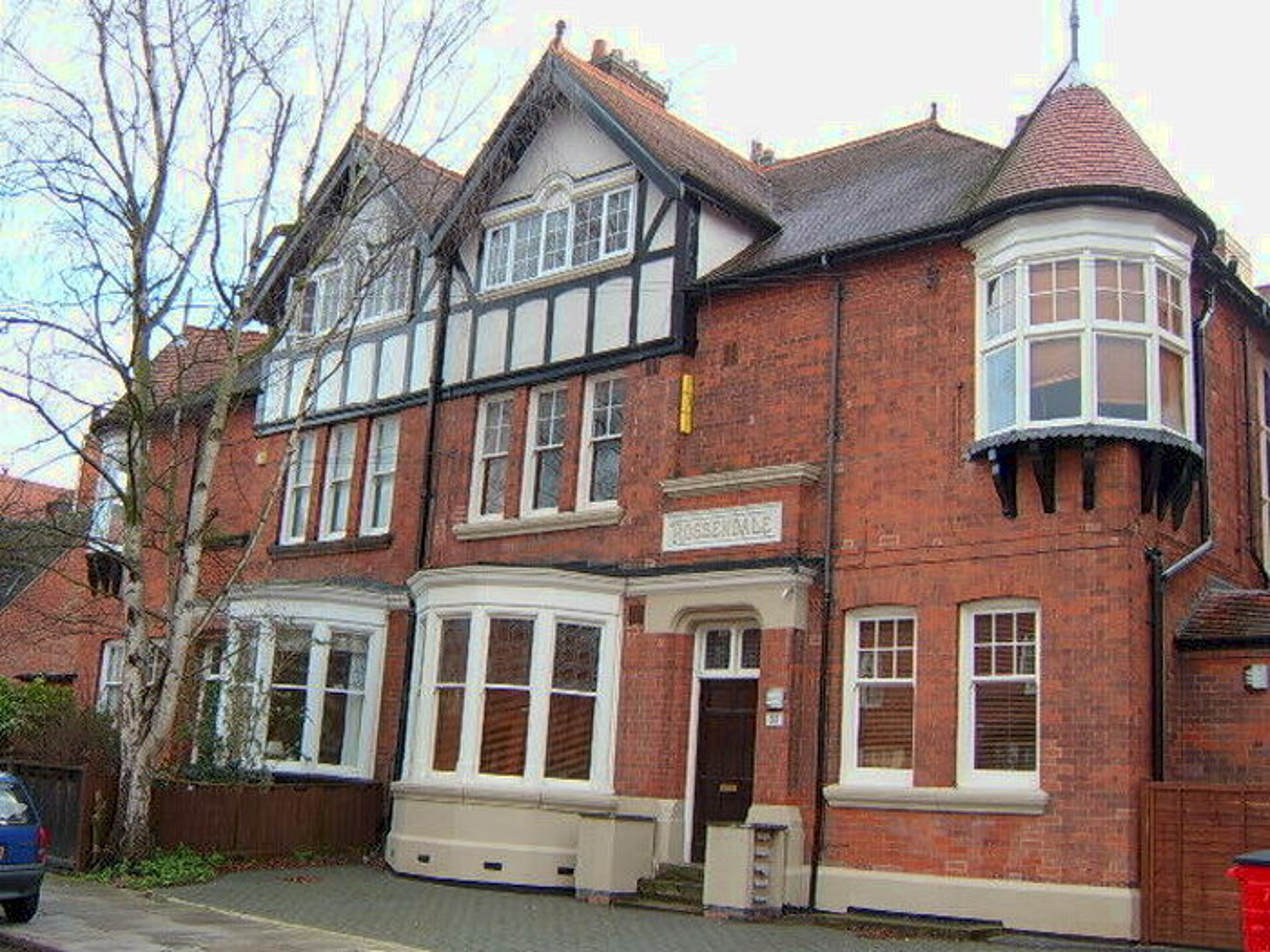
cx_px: 635
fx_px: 1137
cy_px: 476
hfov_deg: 58.4
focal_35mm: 31
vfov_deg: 45.4
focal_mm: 8.13
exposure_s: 1/92
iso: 50
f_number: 2.7
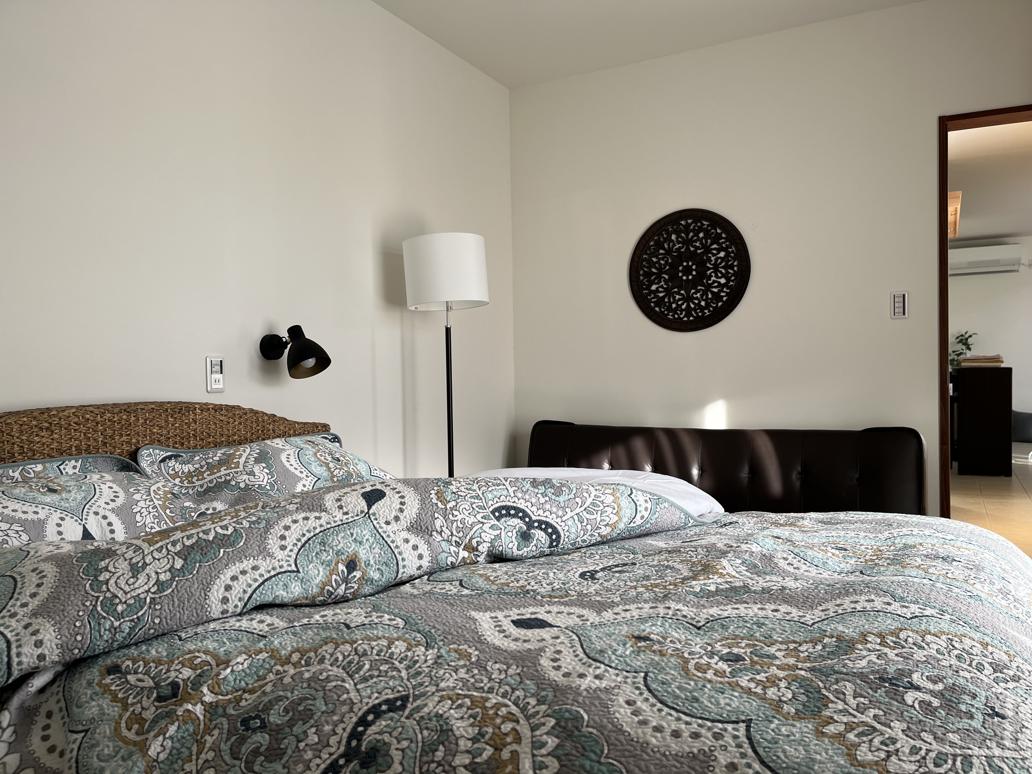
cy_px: 387
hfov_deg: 67.3
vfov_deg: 53.1
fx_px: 775
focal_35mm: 26
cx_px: 516
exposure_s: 1/161
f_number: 1.6
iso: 40
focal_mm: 5.1
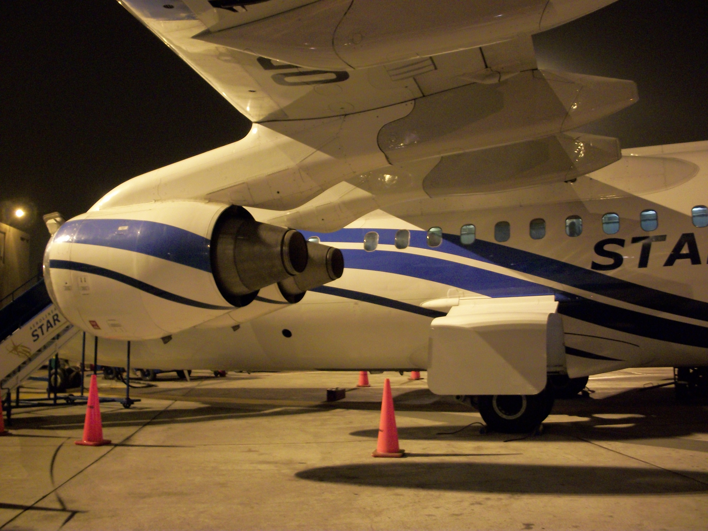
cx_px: 354
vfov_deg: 40.7
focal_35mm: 35
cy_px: 266
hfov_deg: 52.6
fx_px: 716
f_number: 3.1
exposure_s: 1/8
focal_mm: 6.3
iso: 250
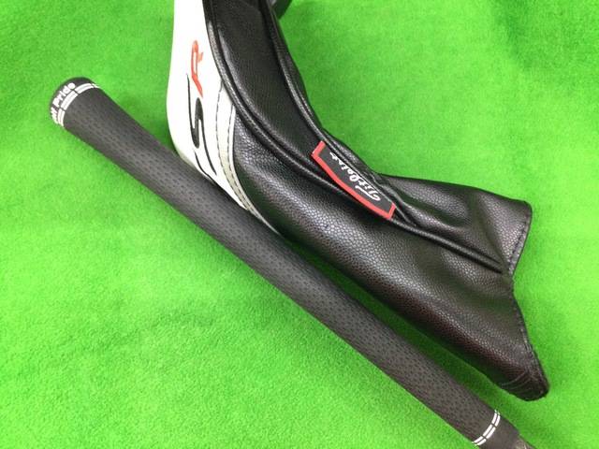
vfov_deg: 45.4
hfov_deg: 58.4
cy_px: 224
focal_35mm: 31
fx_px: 536
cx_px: 300
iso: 200
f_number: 2.4
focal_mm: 3.3
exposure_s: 1/24
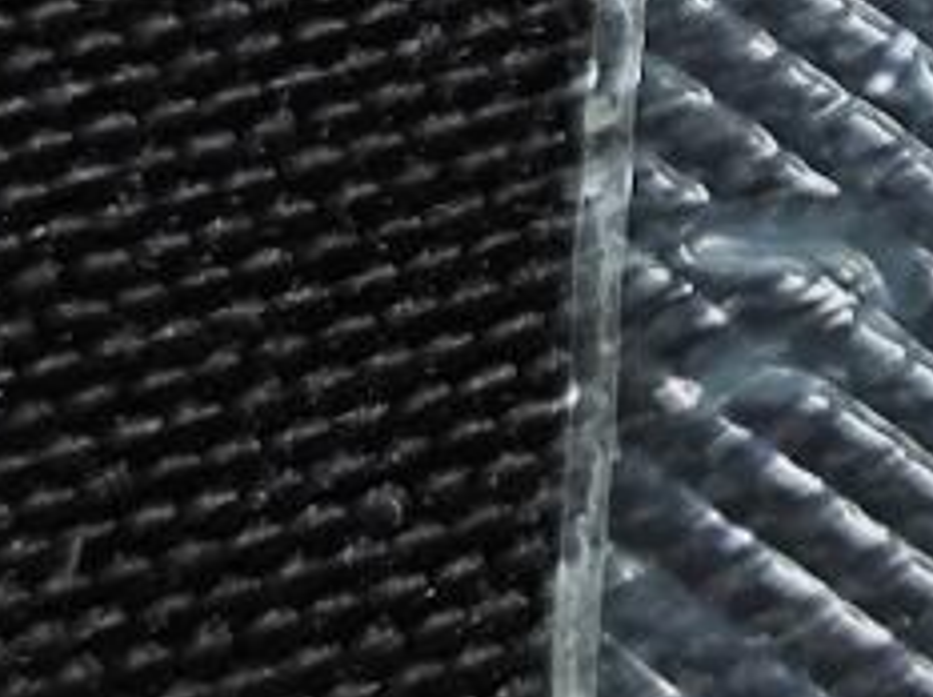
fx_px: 7939
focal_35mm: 295
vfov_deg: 5.0
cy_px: -597
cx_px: 2363
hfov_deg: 6.4
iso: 80
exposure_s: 1/100
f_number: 1.6
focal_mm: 5.84
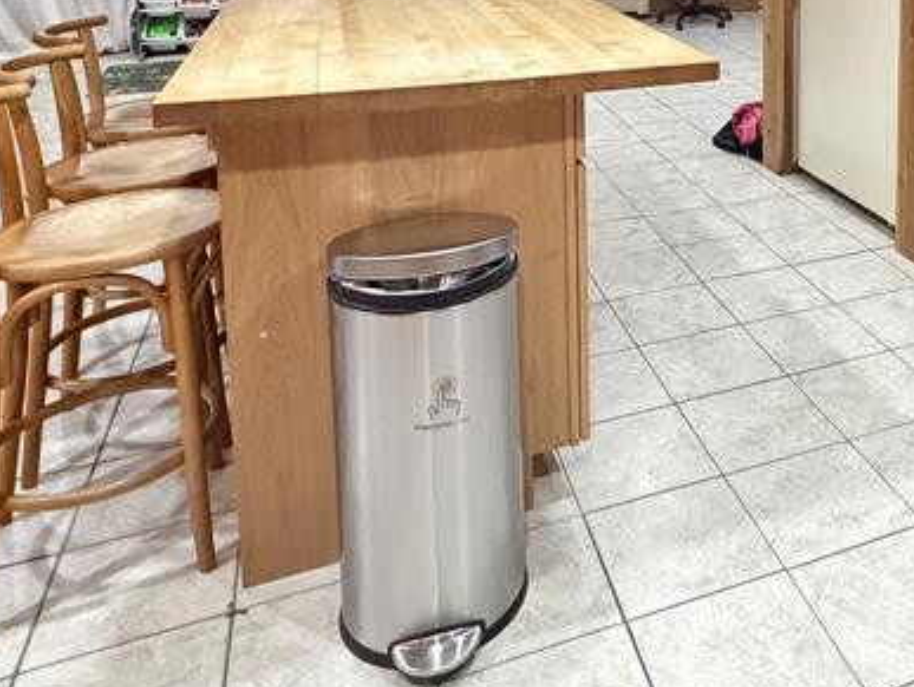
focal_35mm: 37
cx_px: 770
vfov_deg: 34.7
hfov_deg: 46.6
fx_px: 978
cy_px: -19
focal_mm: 2.22
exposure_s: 1/40
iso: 1000
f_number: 2.2
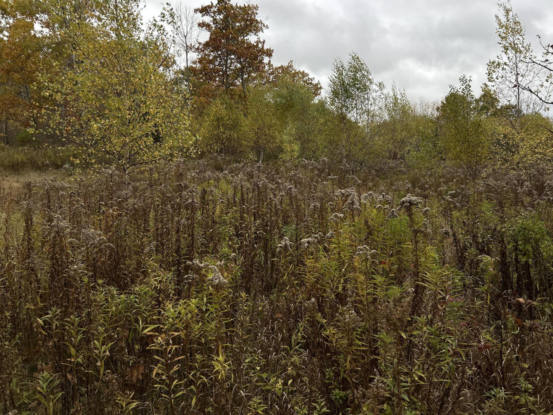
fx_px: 415
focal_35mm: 26
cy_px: 208
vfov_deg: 53.1
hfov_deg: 67.3
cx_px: 276
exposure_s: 1/1412
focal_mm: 5.7
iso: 50
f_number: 1.5
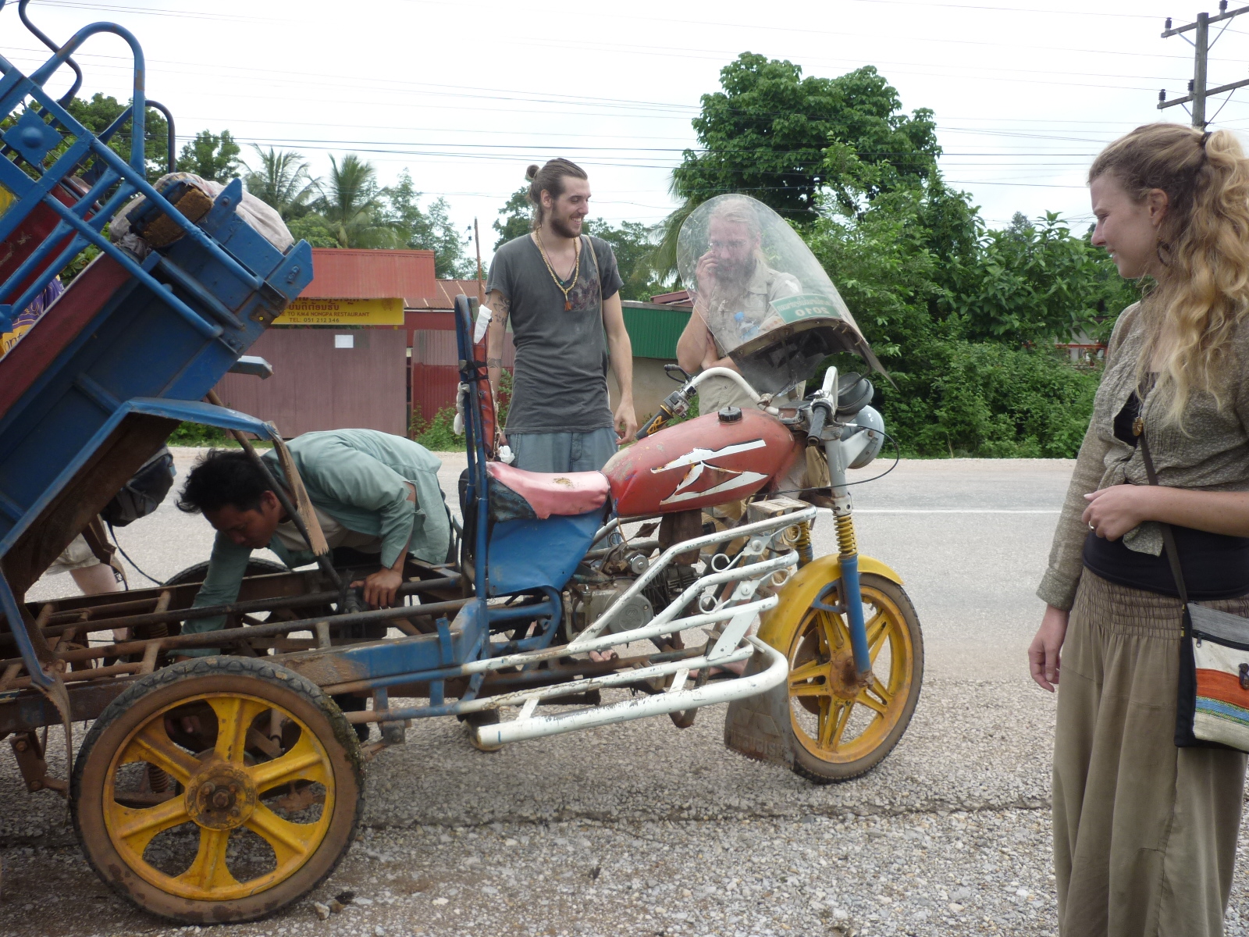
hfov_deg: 55.4
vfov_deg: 42.9
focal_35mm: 33
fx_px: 1191
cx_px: 624
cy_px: 468
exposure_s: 1/640
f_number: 2.8
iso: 80
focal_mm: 5.5
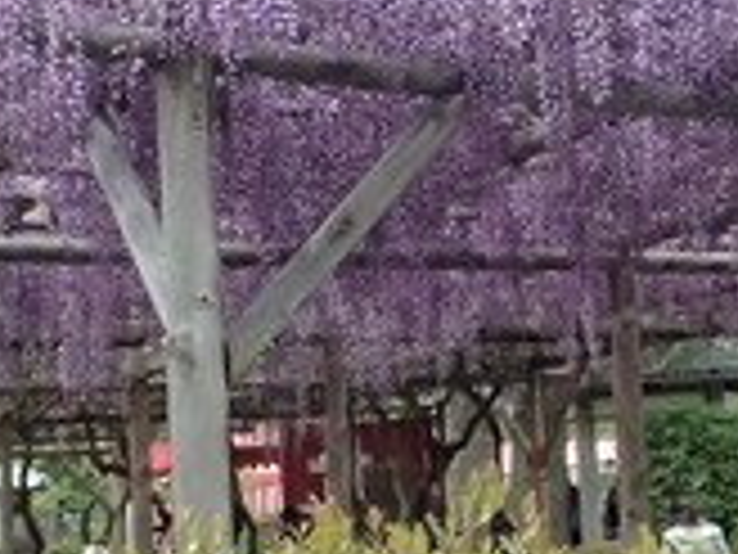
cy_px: 185
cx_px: 508
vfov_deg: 16.7
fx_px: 1876
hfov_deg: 22.1
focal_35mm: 88
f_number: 9
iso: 800
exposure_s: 1/400
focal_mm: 5.87
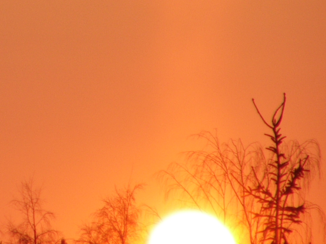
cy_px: 57
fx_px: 8147
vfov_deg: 1.7
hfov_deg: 2.3
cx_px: 23
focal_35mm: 865
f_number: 4
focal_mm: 55.2
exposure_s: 1/250
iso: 50
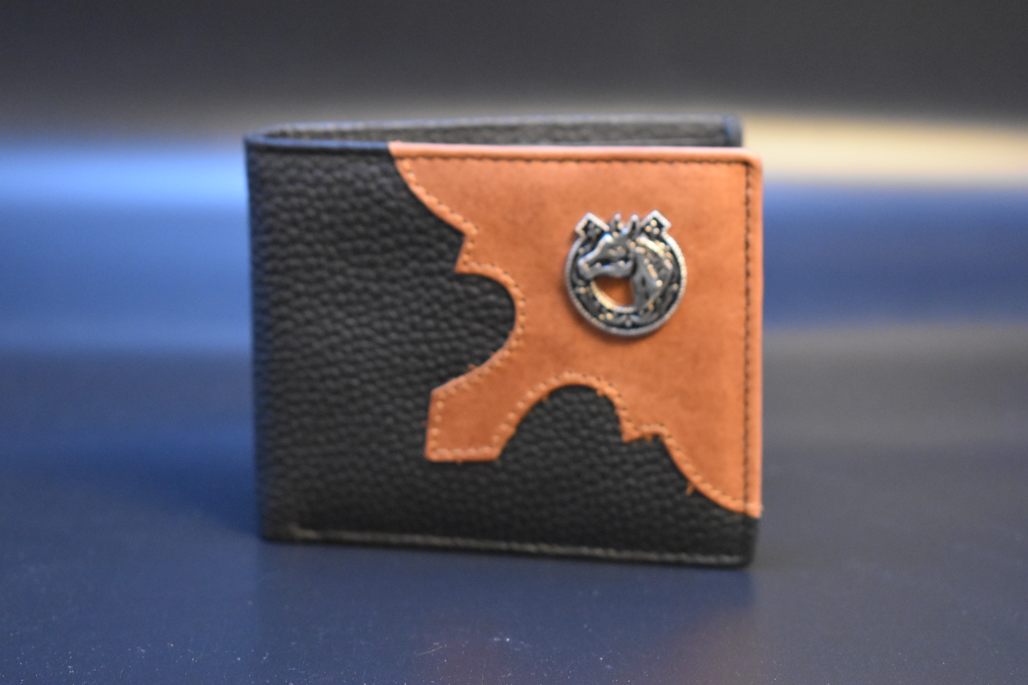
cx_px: 514
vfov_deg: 16.6
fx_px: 2356
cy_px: 342
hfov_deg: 24.6
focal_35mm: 82
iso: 4500
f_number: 5.6
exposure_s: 1/60
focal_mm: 55
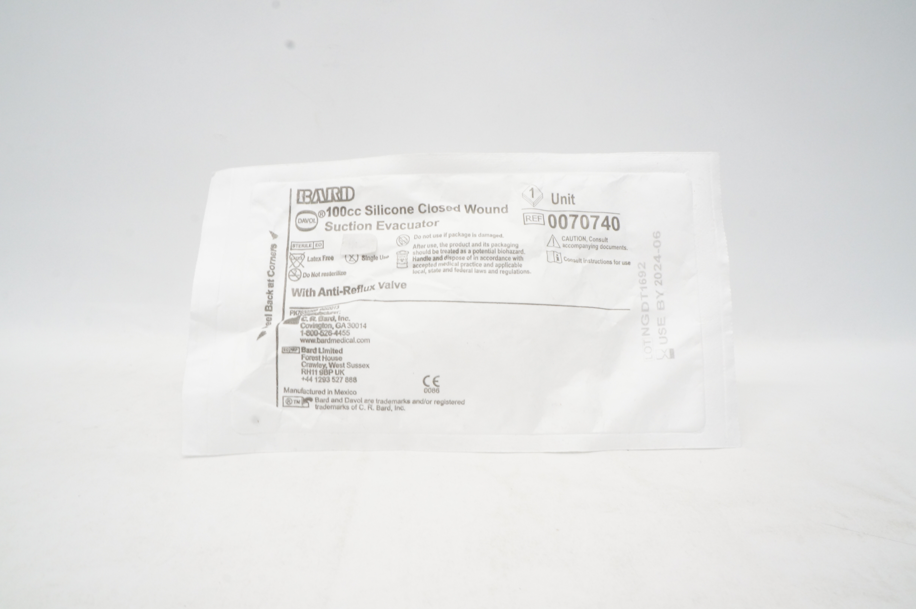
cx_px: 458
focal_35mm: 27
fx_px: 686
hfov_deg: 67.4
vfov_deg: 47.8
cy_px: 304
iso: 1600
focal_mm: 18
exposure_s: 1/25
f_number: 16
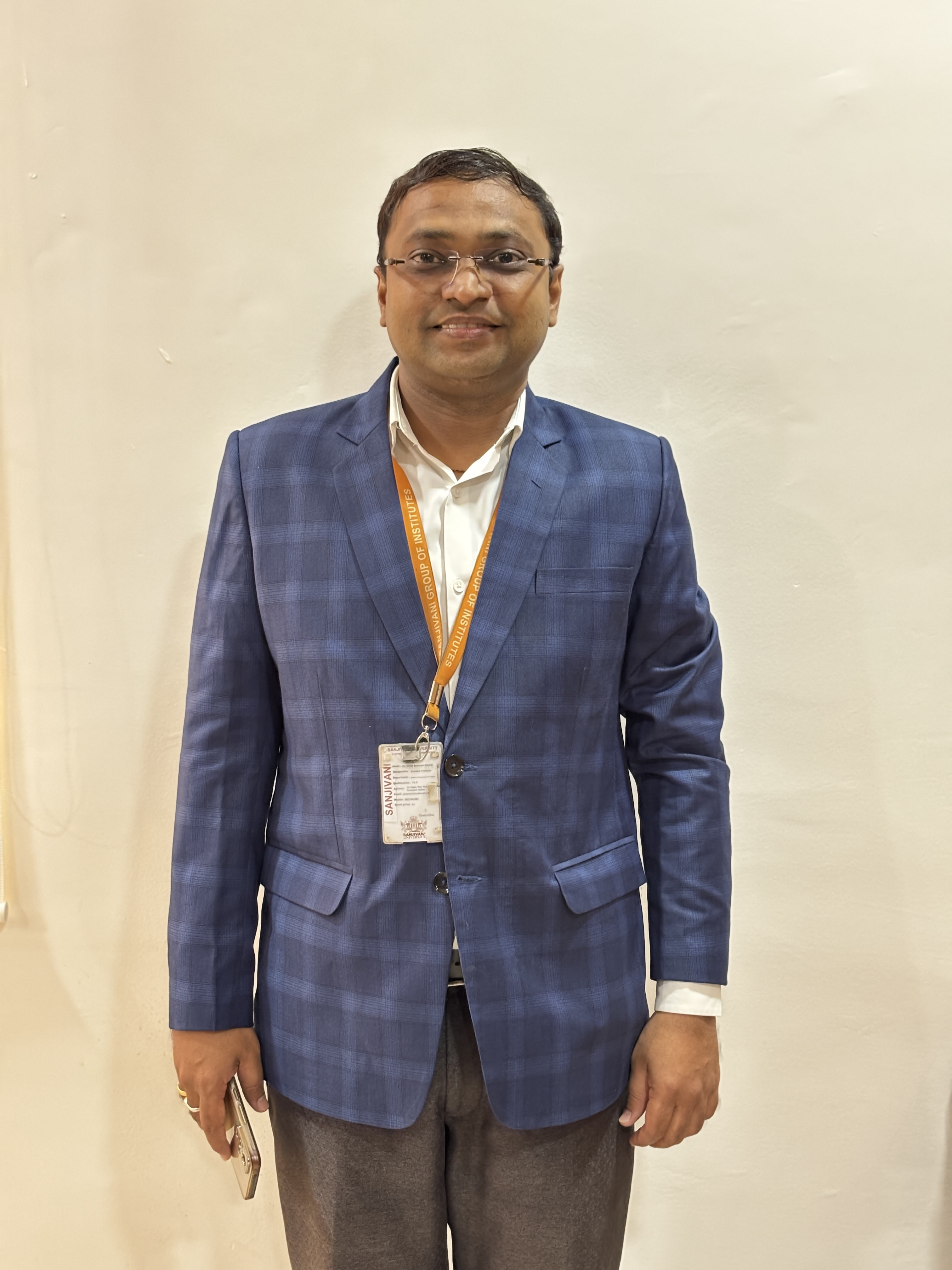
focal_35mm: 52
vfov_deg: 36.8
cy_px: 635
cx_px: 476
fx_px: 1907
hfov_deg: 28.0
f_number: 1.6
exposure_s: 1/25
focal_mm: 5.96
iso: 250
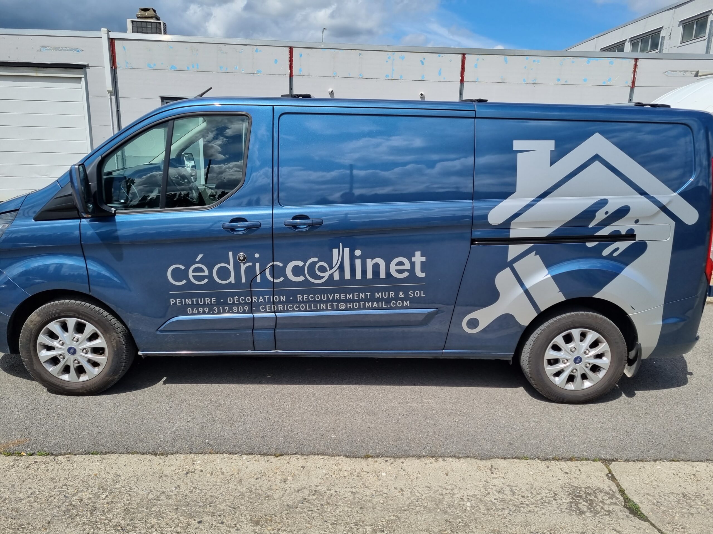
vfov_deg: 53.1
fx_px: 536
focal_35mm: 26
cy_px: 267
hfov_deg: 67.3
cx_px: 356
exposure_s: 1/2960
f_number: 1.8
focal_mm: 5.4
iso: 50
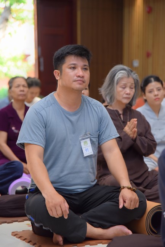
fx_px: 825
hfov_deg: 11.4
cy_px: 124
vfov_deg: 17.1
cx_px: 82
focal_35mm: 120
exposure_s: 1/160
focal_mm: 120
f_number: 4.5
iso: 1250
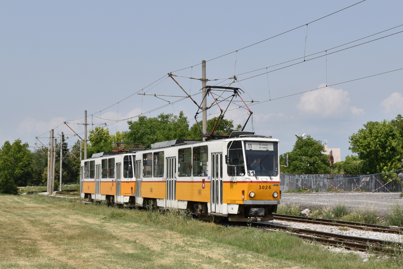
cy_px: 134
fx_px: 537
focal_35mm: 48
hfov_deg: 41.1
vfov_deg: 28.1
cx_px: 202
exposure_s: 1/800
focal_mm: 32
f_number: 8
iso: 200
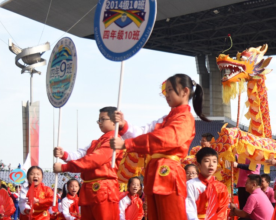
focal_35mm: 89
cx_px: 263
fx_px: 727
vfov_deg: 17.2
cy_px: 152
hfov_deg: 20.9
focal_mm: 44
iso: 1000
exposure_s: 1/4000
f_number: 4
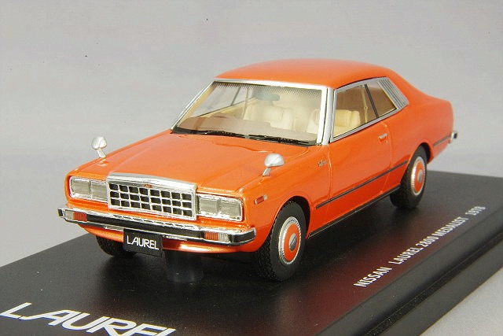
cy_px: 168
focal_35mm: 112
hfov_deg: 18.3
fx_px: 1565
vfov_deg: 12.2
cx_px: 252
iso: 400
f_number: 32
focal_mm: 75
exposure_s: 1
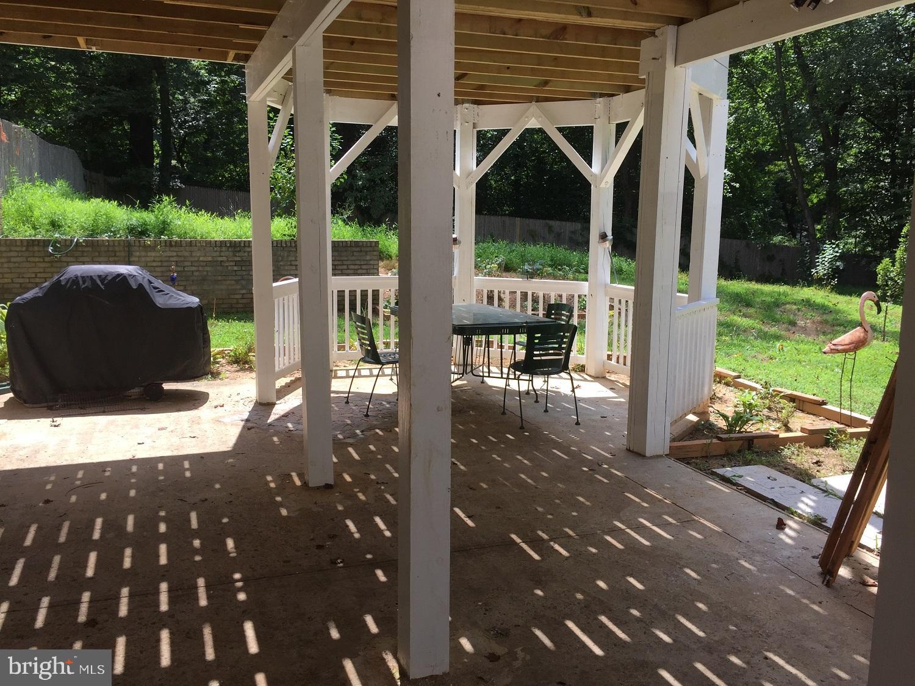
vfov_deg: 48.2
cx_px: 458
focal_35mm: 29
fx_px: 767
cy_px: 343
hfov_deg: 61.7
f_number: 2.2
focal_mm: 4.15
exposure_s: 1/694
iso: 32
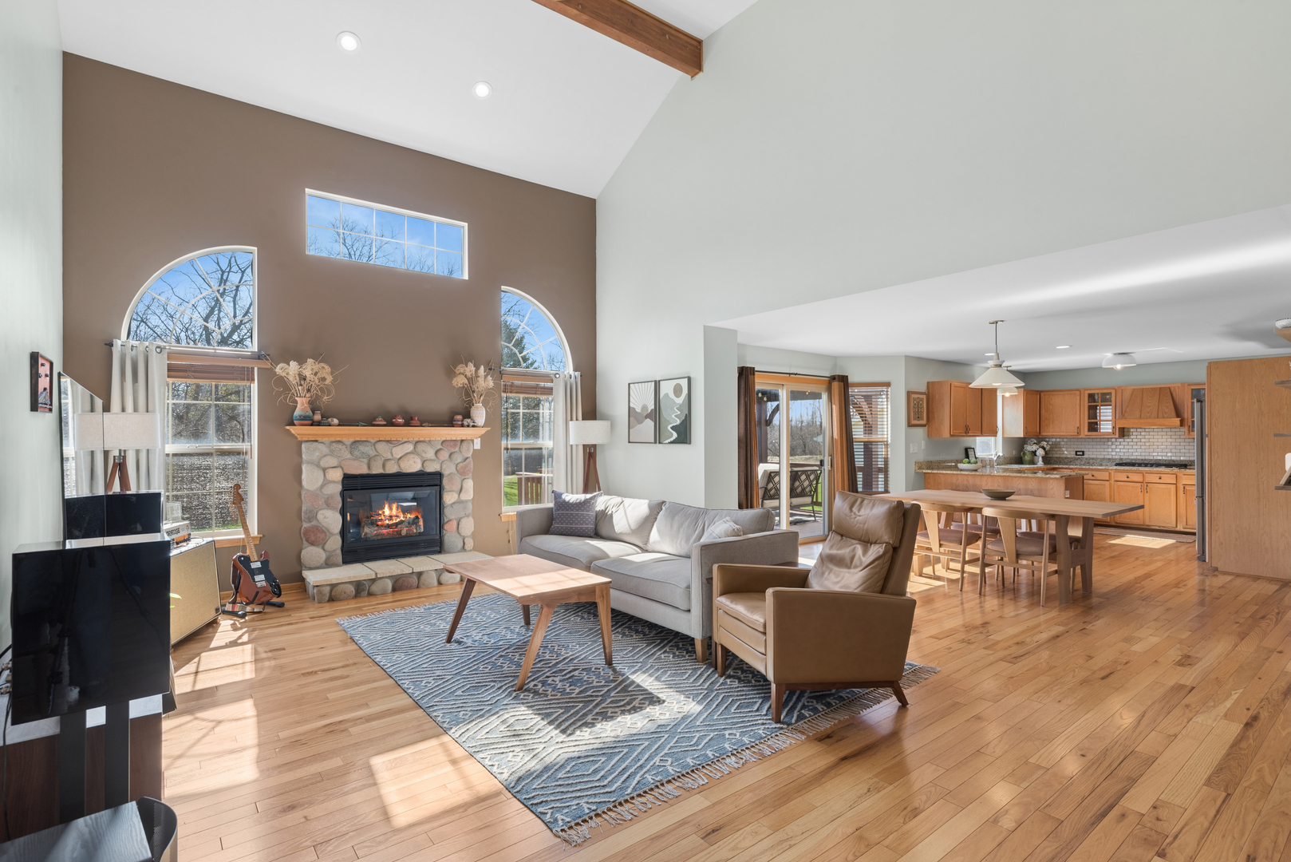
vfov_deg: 70.5
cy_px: 431
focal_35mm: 17
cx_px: 646
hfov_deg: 93.3
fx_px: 610
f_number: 11
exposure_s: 1/25
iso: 200
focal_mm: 17
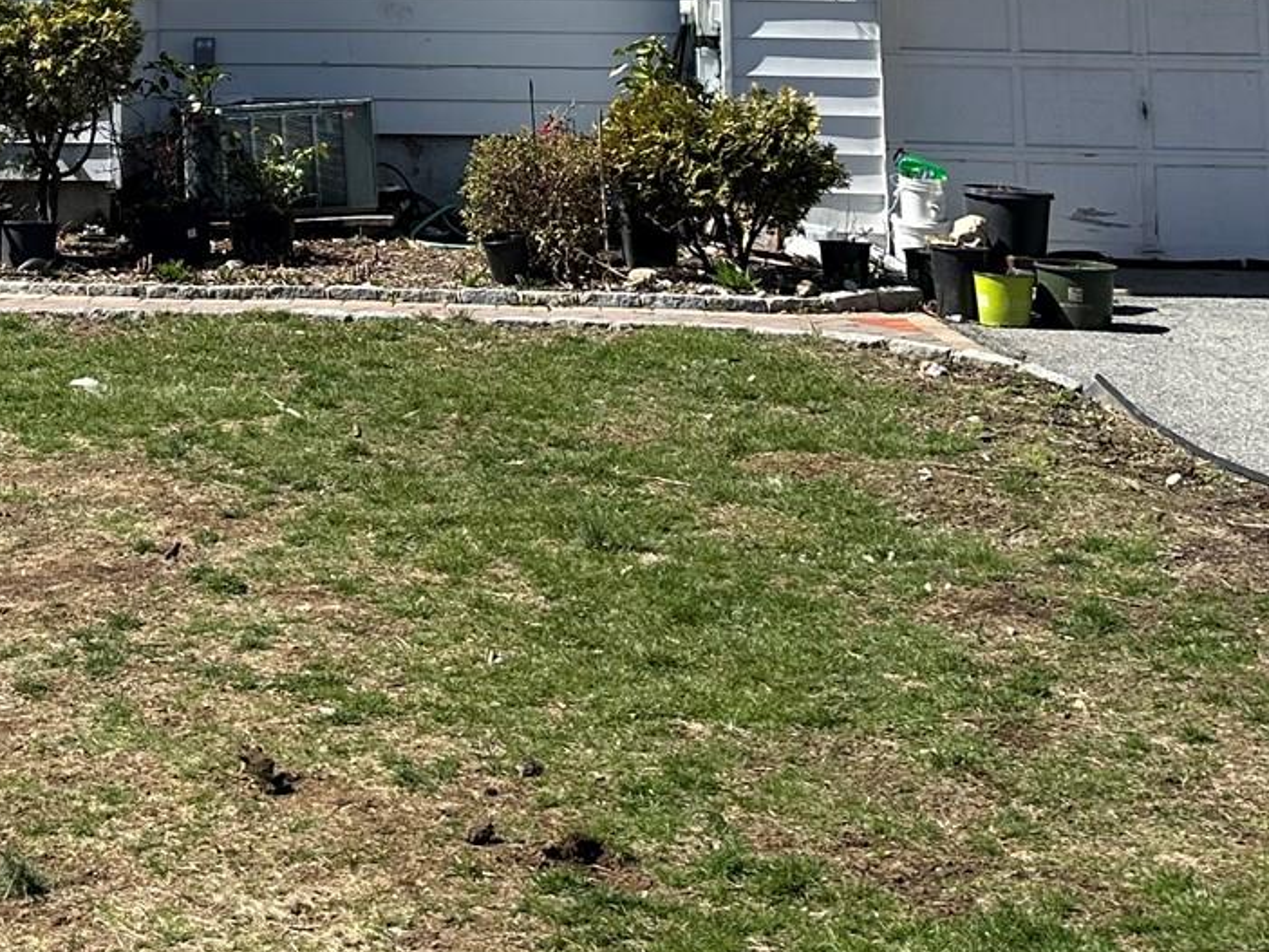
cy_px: -387
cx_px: 202
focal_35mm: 70
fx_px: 2567
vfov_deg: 19.0
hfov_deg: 27.1
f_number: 1.78
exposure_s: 1/2967
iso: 80
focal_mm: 6.86
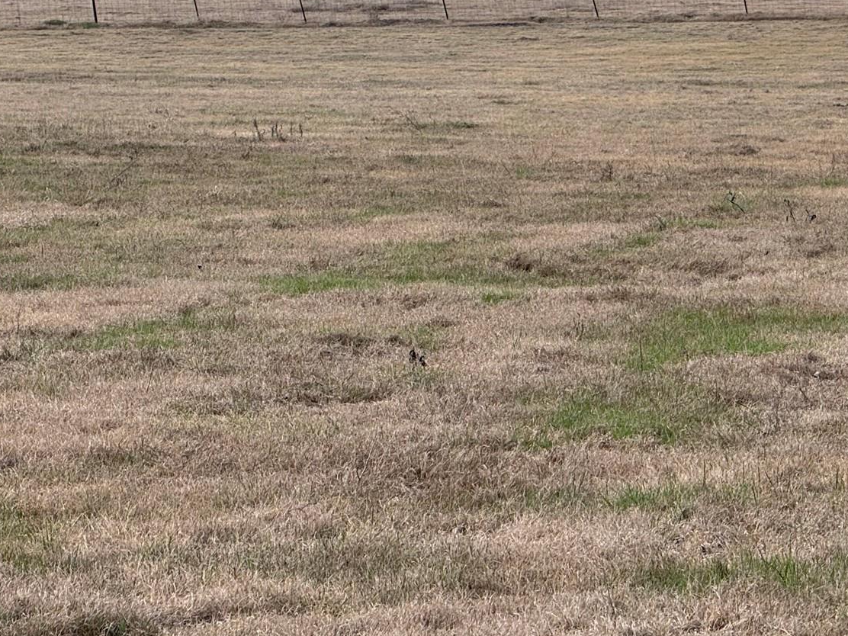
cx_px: 674
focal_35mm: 221
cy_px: 178
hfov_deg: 8.9
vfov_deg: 6.7
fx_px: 5414
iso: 50
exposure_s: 1/550
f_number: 2.8
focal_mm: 15.66
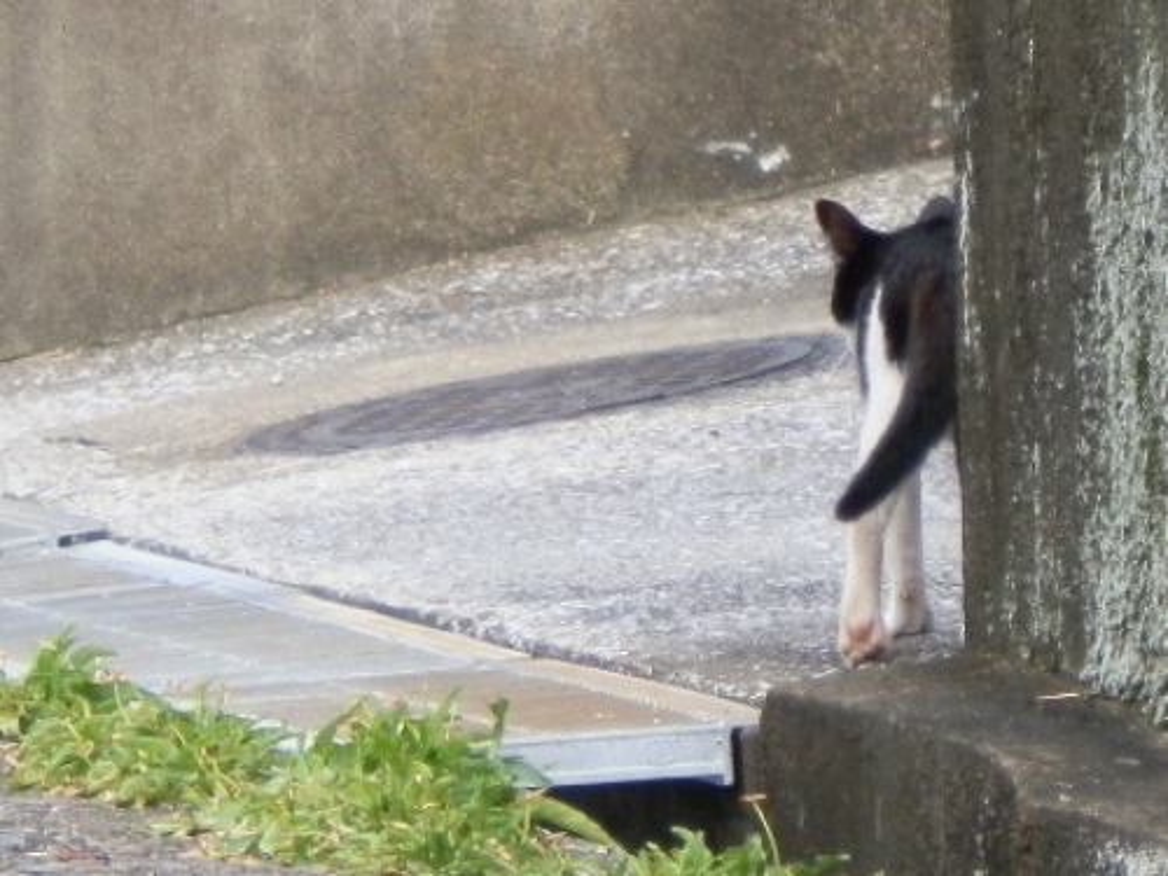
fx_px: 17006
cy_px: 438
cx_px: 584
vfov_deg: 3.0
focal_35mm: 504
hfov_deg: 3.9
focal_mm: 90
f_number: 4.4
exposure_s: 1/250
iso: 125
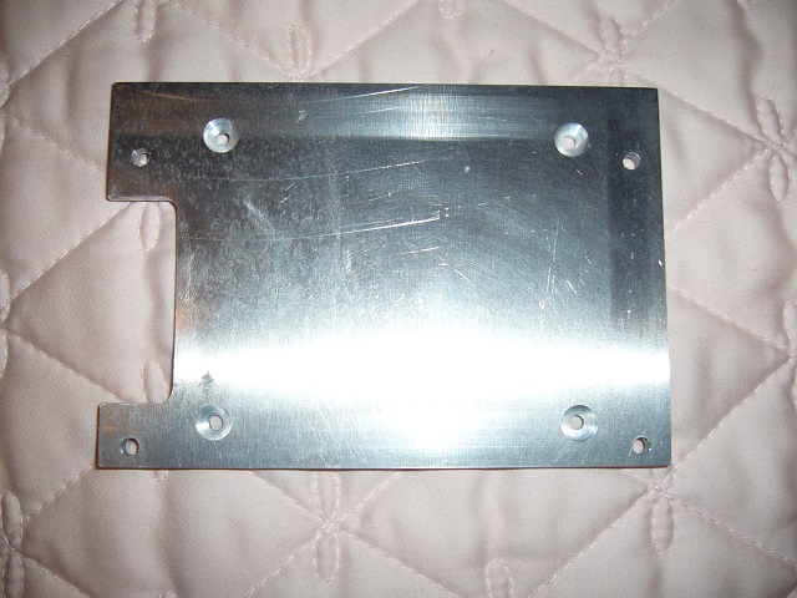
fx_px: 806
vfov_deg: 40.7
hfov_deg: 52.6
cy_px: 299
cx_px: 398
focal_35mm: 35
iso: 80
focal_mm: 5.8
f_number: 2.8
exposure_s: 1/30
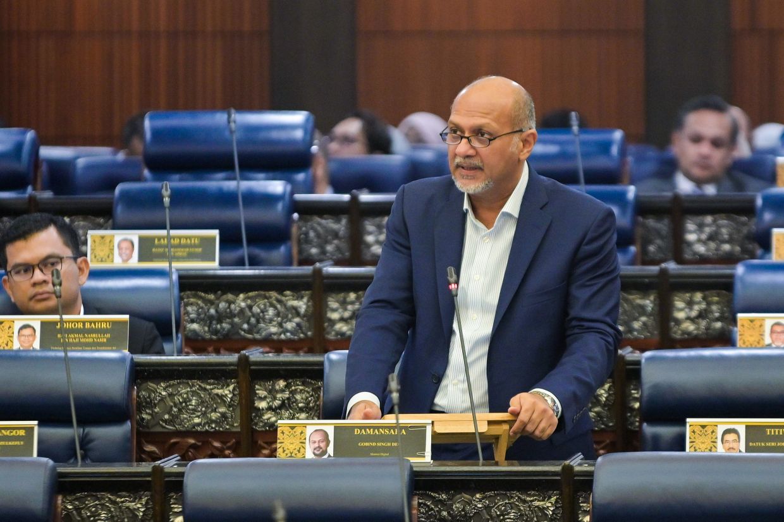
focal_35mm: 300
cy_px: 261
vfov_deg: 4.6
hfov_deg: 6.9
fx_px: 6531
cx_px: 392
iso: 1600
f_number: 3.2
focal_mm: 200
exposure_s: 1/400
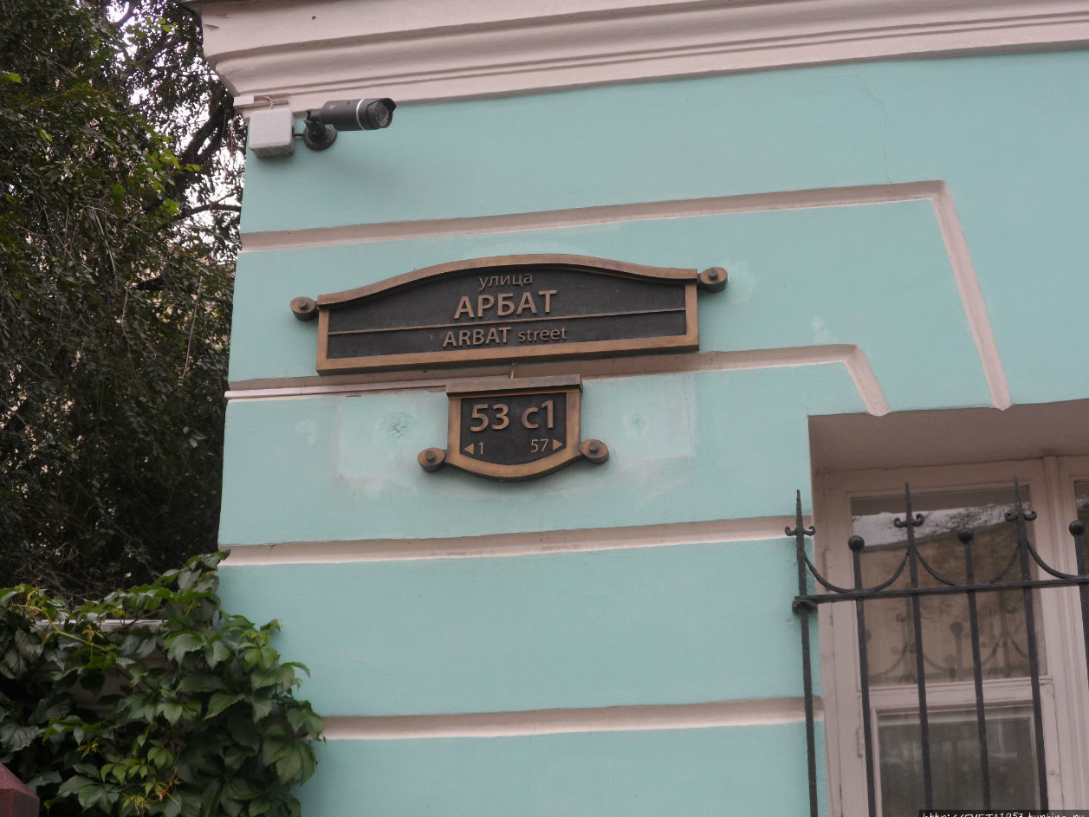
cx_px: 539
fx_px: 1730
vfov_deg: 26.6
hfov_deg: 34.9
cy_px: 409
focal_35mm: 55
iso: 80
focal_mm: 9.8
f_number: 4.1
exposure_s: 1/90
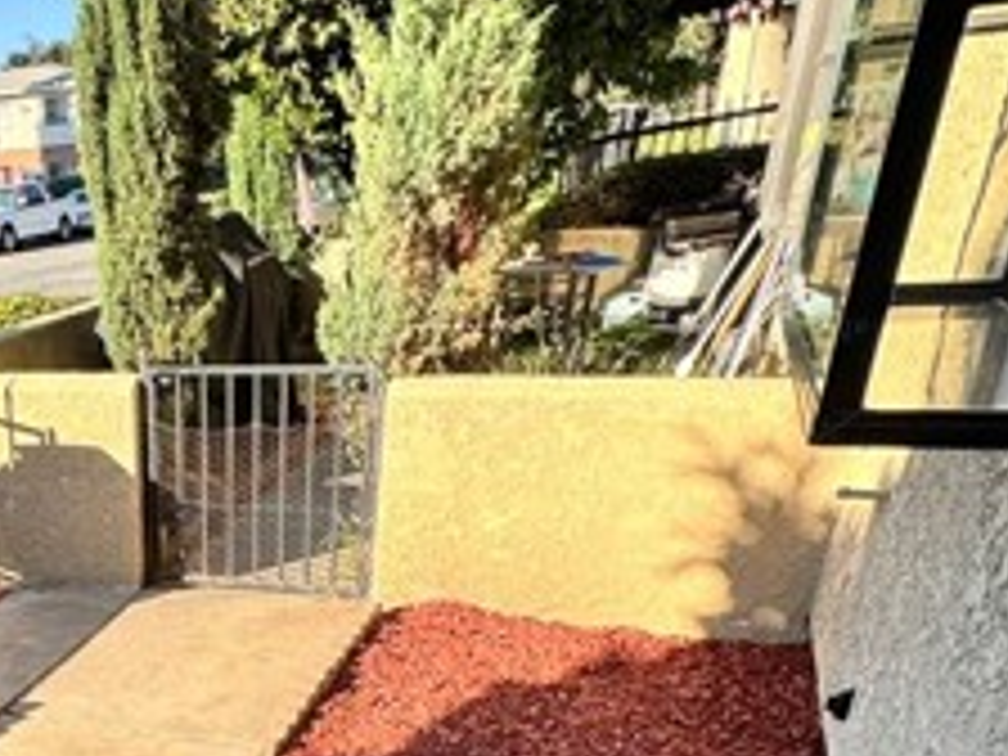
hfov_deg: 41.4
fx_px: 1165
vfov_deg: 32.3
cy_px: 801
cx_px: 27
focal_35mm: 40
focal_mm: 2.22
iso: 40
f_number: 2.2
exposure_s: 1/505
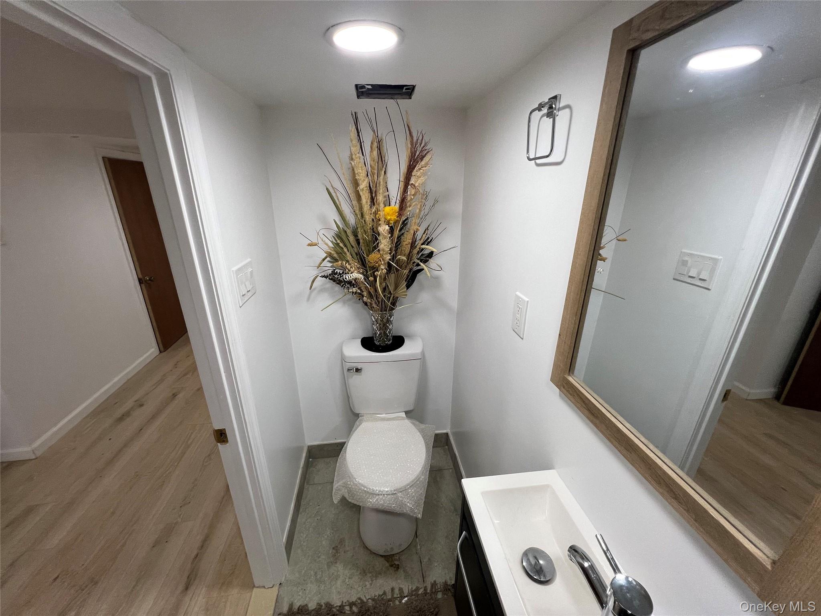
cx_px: 410
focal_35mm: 13
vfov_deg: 89.9
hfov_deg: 106.2
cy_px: 308
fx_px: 308
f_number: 1.8
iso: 80
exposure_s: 1/120
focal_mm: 1.57
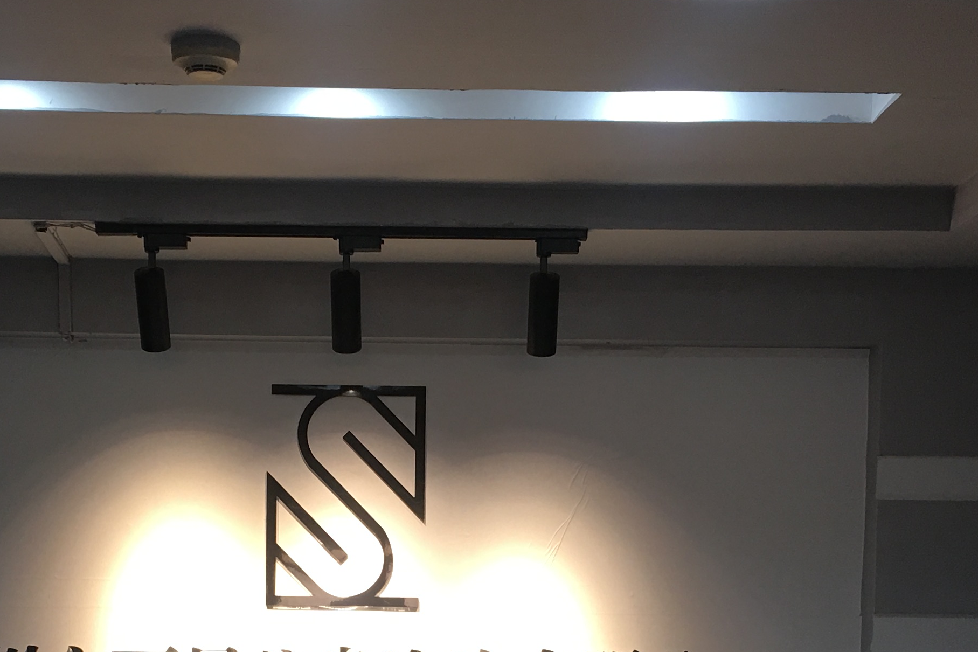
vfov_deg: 19.4
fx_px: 1820
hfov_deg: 30.0
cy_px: 723
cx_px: 399
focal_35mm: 67
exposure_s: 1/33
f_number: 2.2
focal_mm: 4.15
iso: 32
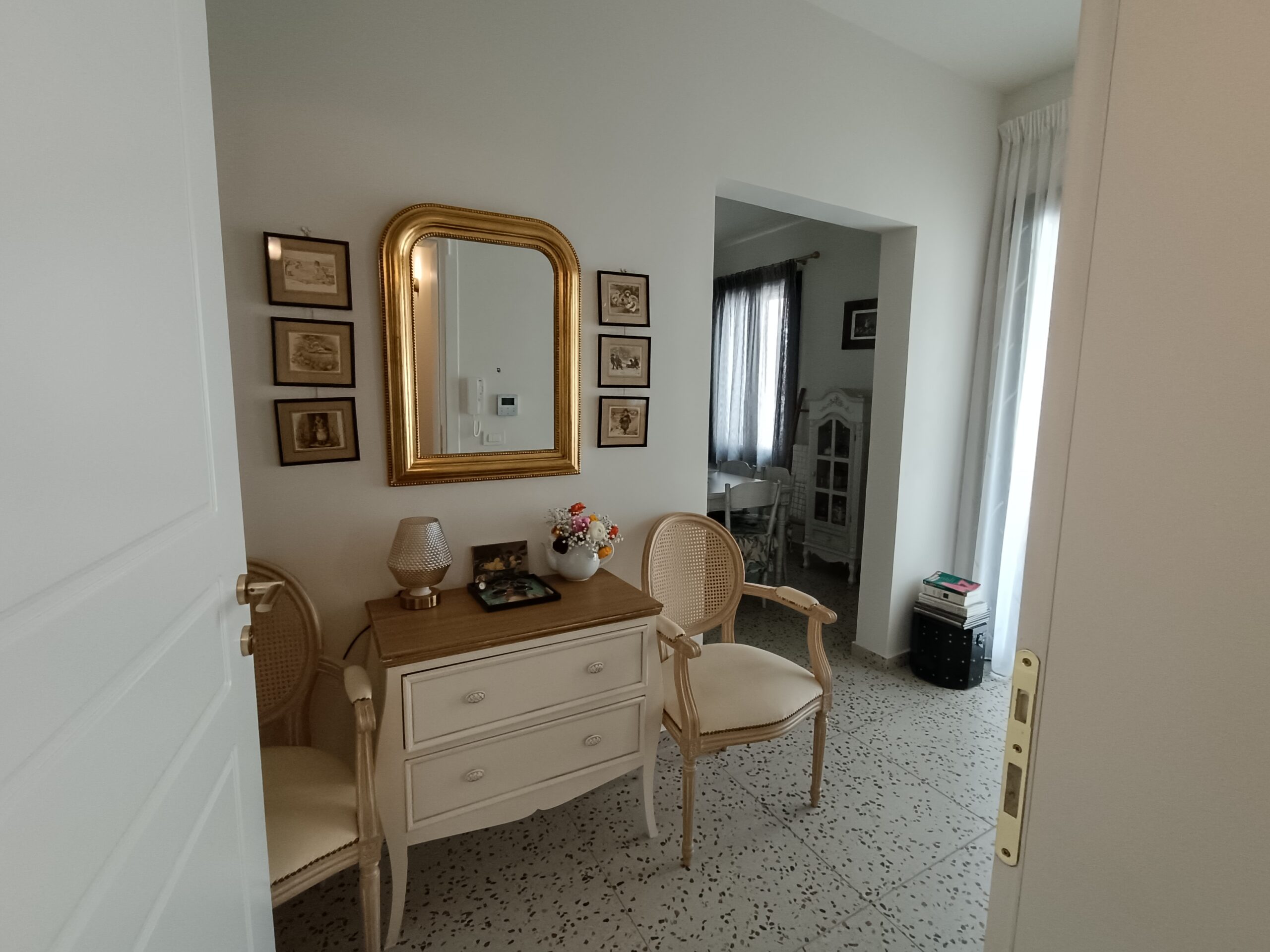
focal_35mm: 16
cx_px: 635
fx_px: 587
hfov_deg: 94.5
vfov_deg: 78.1
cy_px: 476
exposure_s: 1/100
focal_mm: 1.66
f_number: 2.2
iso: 316
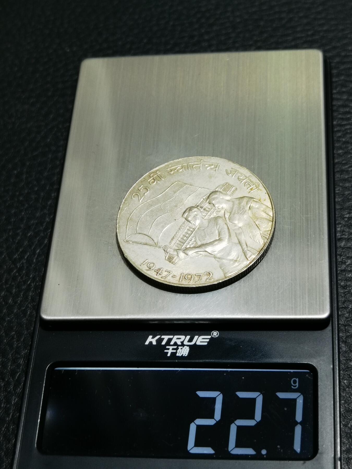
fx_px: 868
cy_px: 234
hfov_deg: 22.9
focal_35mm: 64
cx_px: 176
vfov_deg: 30.3
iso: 100
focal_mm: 6.67
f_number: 1.9
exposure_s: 1/100
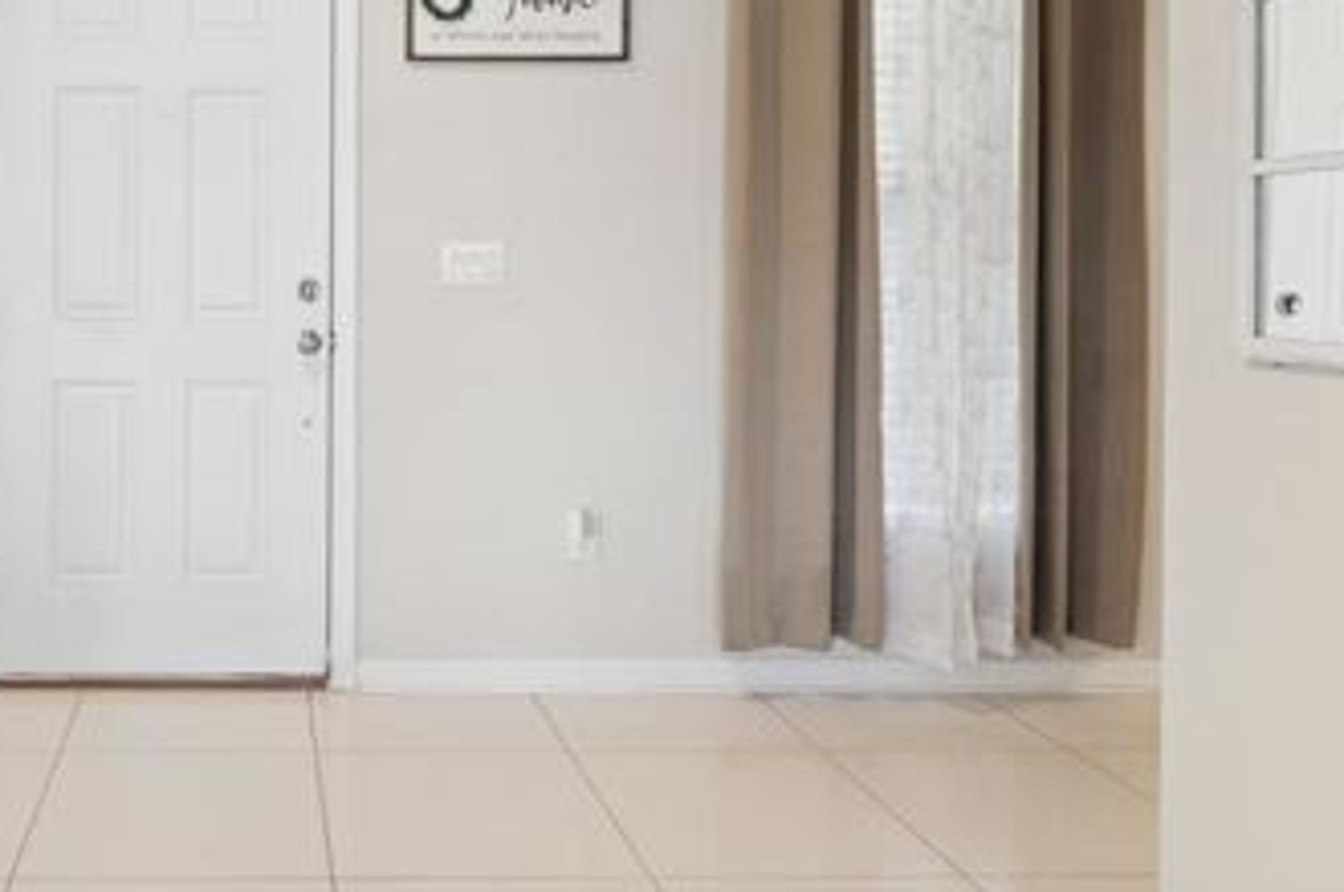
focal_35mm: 32
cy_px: 289
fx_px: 1193
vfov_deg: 40.4
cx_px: 267
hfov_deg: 54.7
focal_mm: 10
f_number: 8
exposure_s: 1
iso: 100
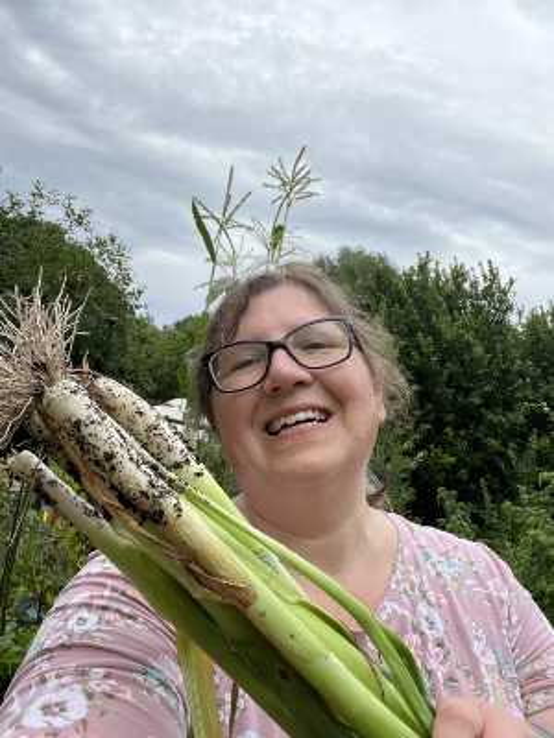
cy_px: 369
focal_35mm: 30
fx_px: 640
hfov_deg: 46.8
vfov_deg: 60.0
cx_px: 277
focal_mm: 2.7
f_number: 2.2
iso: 32
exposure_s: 1/238
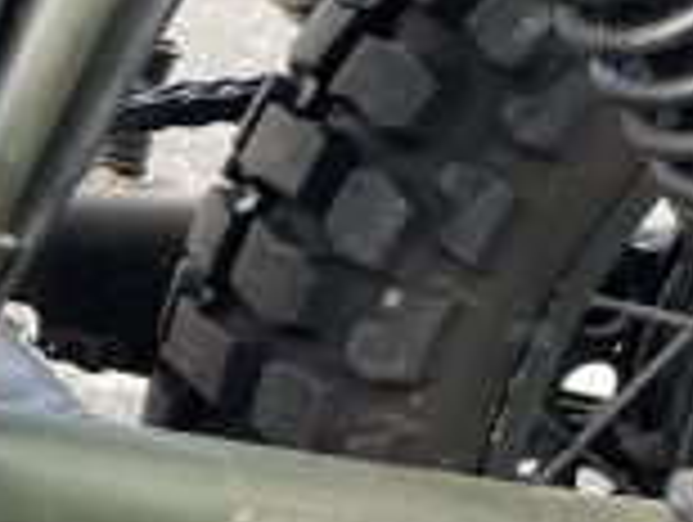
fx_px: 2366
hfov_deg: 13.3
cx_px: -864
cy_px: -97
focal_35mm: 118
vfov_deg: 12.3
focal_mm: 4.2
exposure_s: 1/121
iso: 50
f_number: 1.6
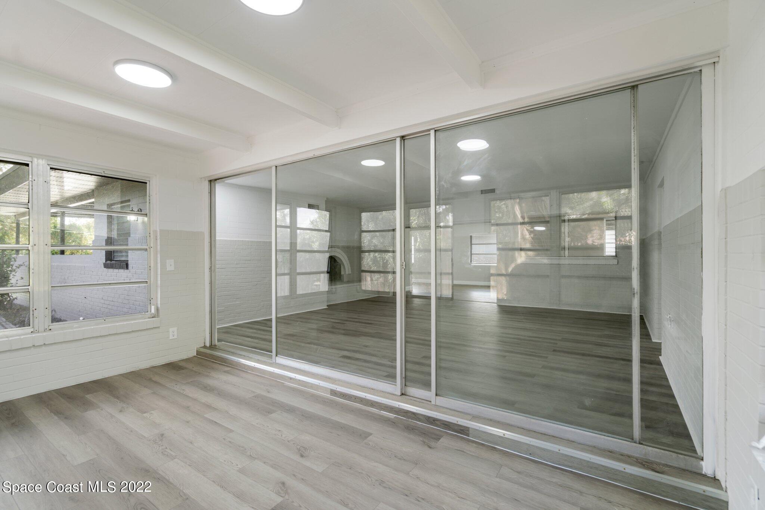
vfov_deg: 73.7
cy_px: 255
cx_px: 382
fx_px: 340
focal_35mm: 16
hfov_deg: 96.7
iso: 320
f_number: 5.6
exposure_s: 1/13
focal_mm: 16
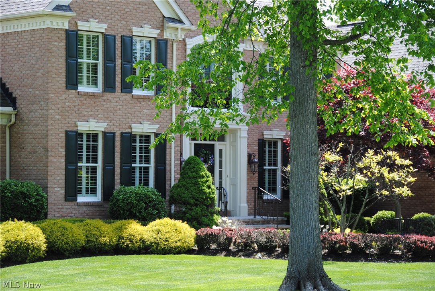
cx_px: 218
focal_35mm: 105
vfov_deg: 13.1
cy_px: 146
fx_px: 1270
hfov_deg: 19.4
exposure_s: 1/250
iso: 200
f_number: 5
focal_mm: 70
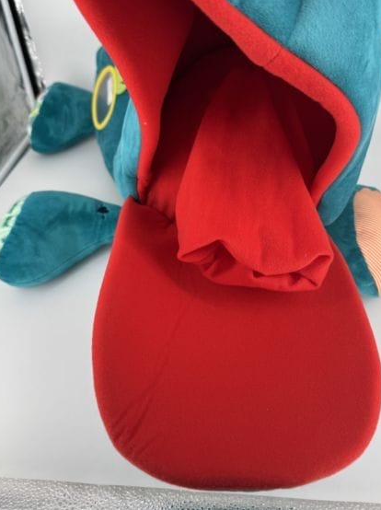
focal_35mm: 29
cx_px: 195
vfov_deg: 61.2
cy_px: 204
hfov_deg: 48.1
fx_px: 427
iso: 80
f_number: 1.78
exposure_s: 1/439
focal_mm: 6.76
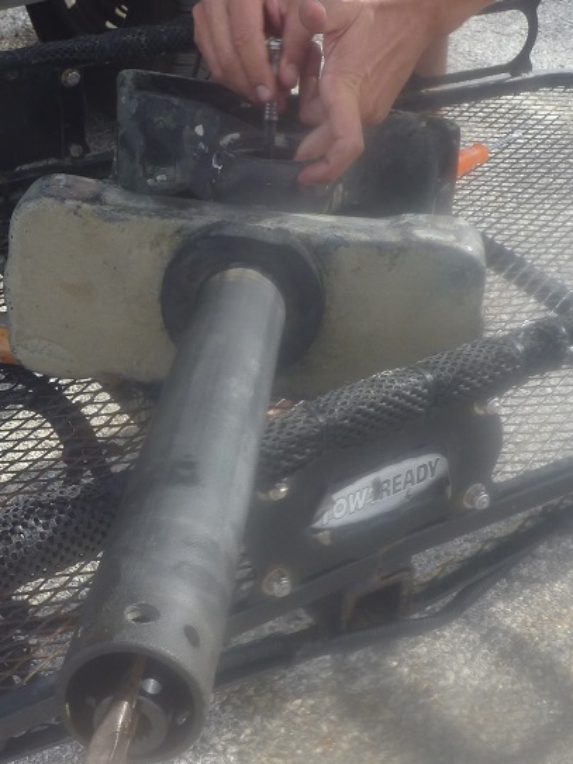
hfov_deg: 24.0
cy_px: 430
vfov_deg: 31.6
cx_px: 272
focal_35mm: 61
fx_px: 1345
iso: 80
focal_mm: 5.5
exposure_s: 1/250
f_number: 3.5
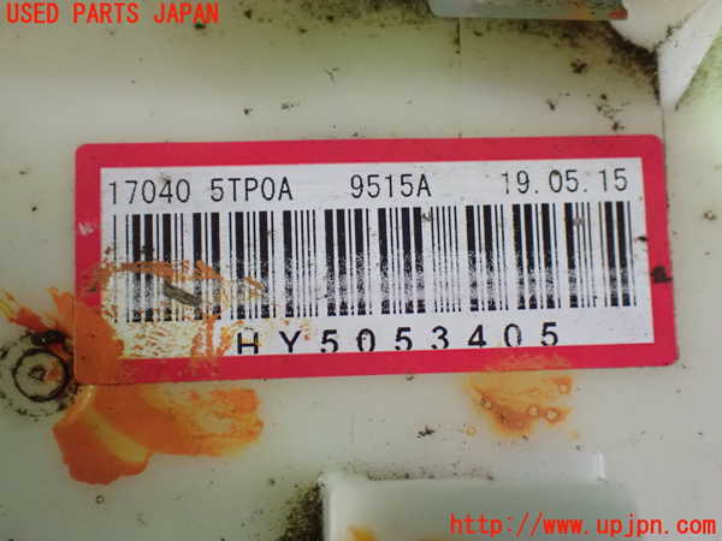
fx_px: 918
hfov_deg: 42.9
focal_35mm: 44
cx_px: 361
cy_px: 270
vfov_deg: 32.9
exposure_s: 1/40
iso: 1600
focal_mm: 7.84
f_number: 2.9
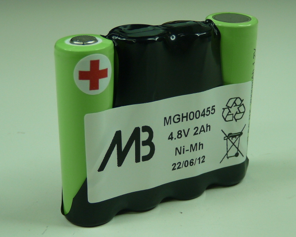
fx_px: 578
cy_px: 119
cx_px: 149
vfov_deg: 23.2
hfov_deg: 28.7
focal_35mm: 66
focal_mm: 6.4
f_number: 3
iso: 100
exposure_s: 1/80
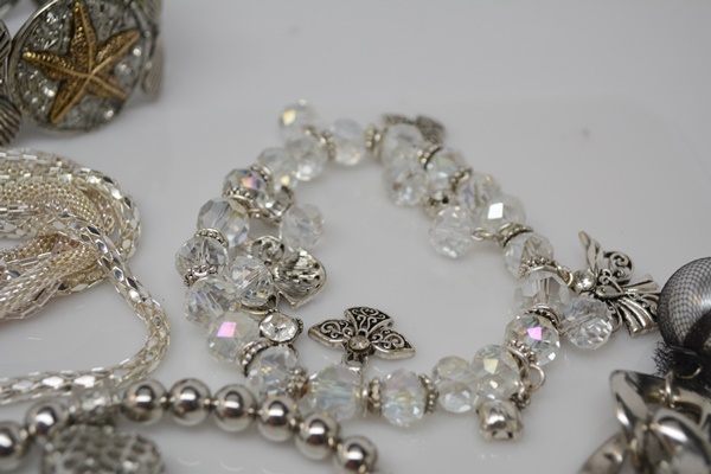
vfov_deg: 23.8
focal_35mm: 57
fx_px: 1126
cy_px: 237
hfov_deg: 35.1
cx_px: 356
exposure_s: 1/125
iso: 360
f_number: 5.6
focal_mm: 38
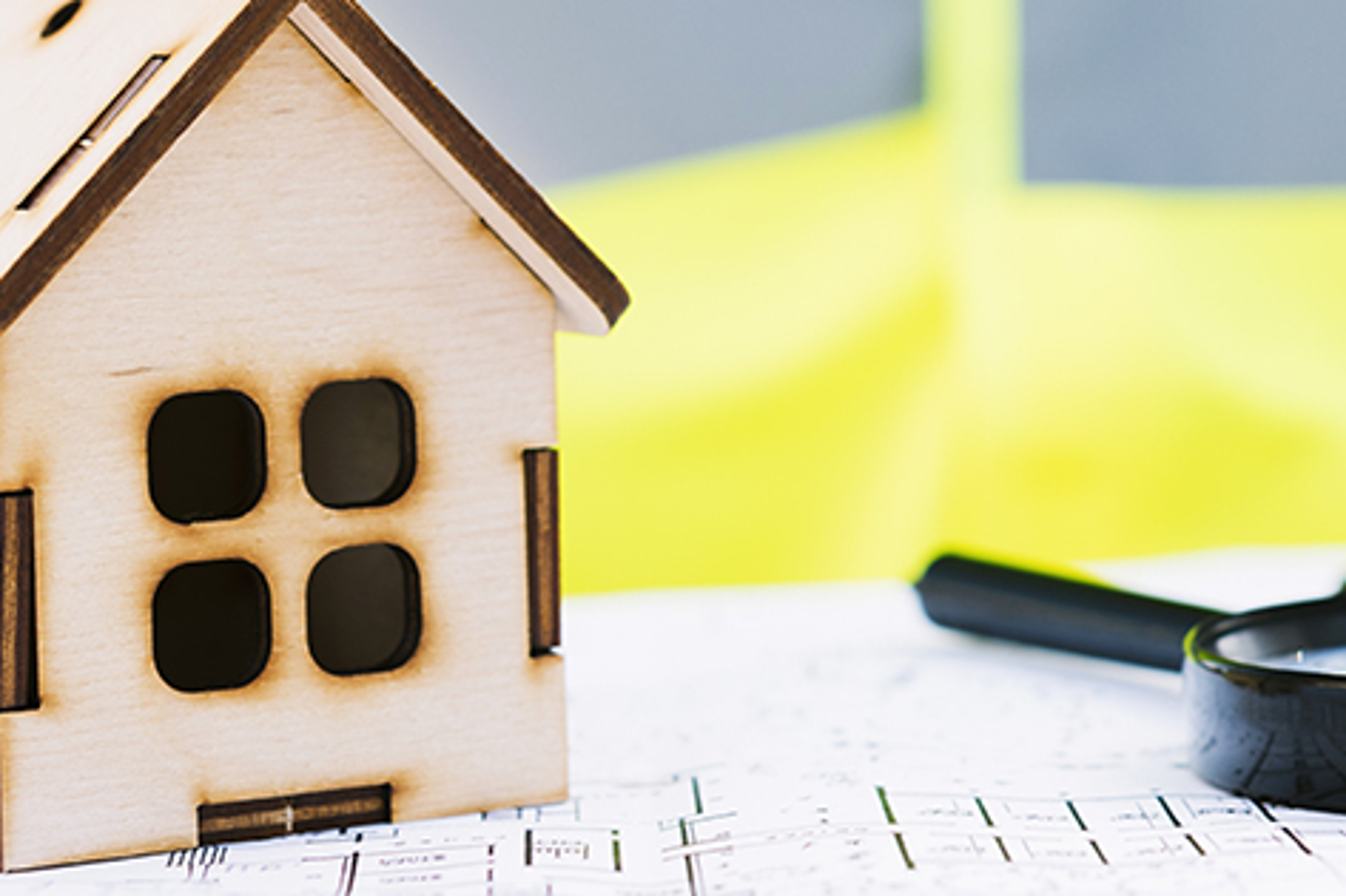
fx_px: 4746
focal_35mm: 127
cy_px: 24
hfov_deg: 16.1
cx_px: 811
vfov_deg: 10.7
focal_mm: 50
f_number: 4
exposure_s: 1/200
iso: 200
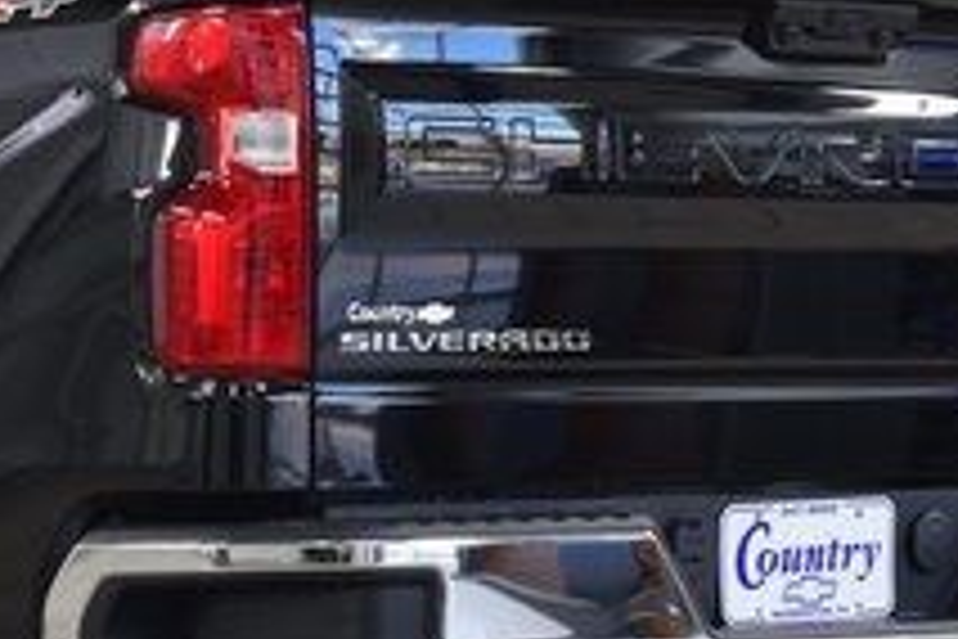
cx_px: -18
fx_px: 4311
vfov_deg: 8.5
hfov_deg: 12.5
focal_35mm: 162
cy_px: 335
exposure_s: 1/15
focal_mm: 36
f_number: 6.3
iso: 560
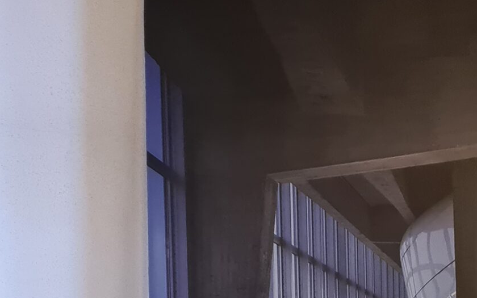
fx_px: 1092
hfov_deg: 24.5
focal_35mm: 84
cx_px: 332
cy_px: 460
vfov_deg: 14.4
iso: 640
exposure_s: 1/33
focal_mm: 5.4
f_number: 1.8
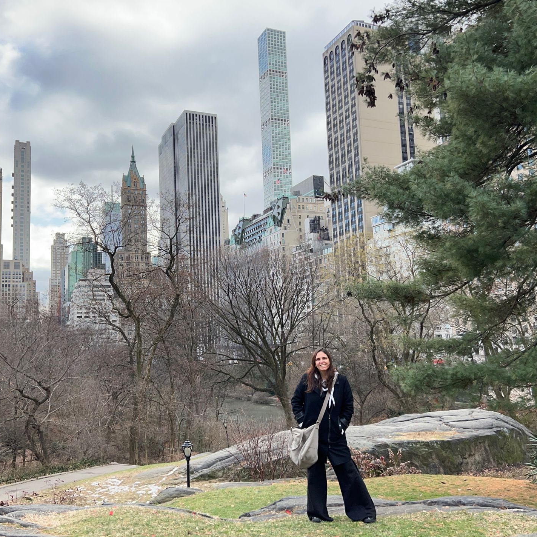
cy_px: 270
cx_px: 237
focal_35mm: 31
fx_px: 544
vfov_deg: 52.5
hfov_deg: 52.4
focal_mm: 5.7
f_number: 1.5
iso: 50
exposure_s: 1/880
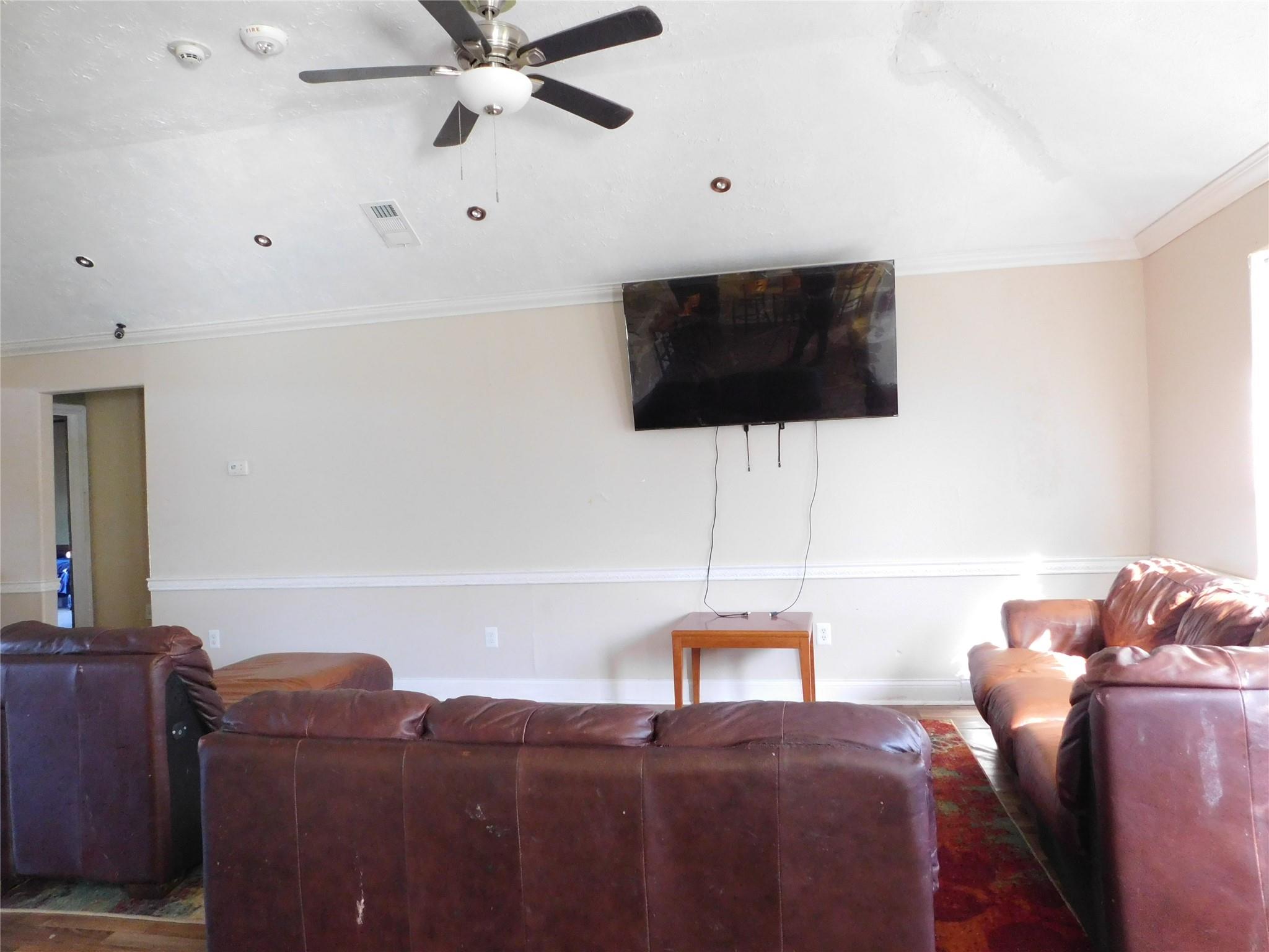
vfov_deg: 58.9
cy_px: 476
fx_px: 843
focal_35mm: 23
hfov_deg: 73.9
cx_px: 634
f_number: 3
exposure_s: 1/30
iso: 400
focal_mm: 4
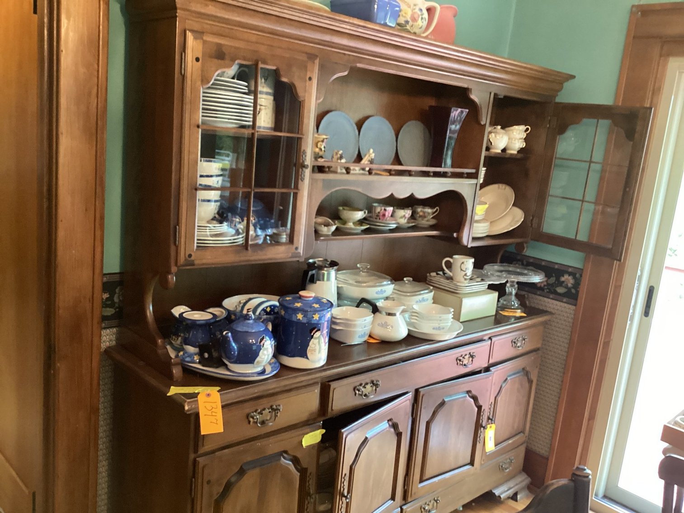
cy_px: 256
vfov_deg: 45.4
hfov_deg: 58.3
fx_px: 613
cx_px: 342
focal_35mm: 31
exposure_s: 1/33
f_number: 2.4
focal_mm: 3.3
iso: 400
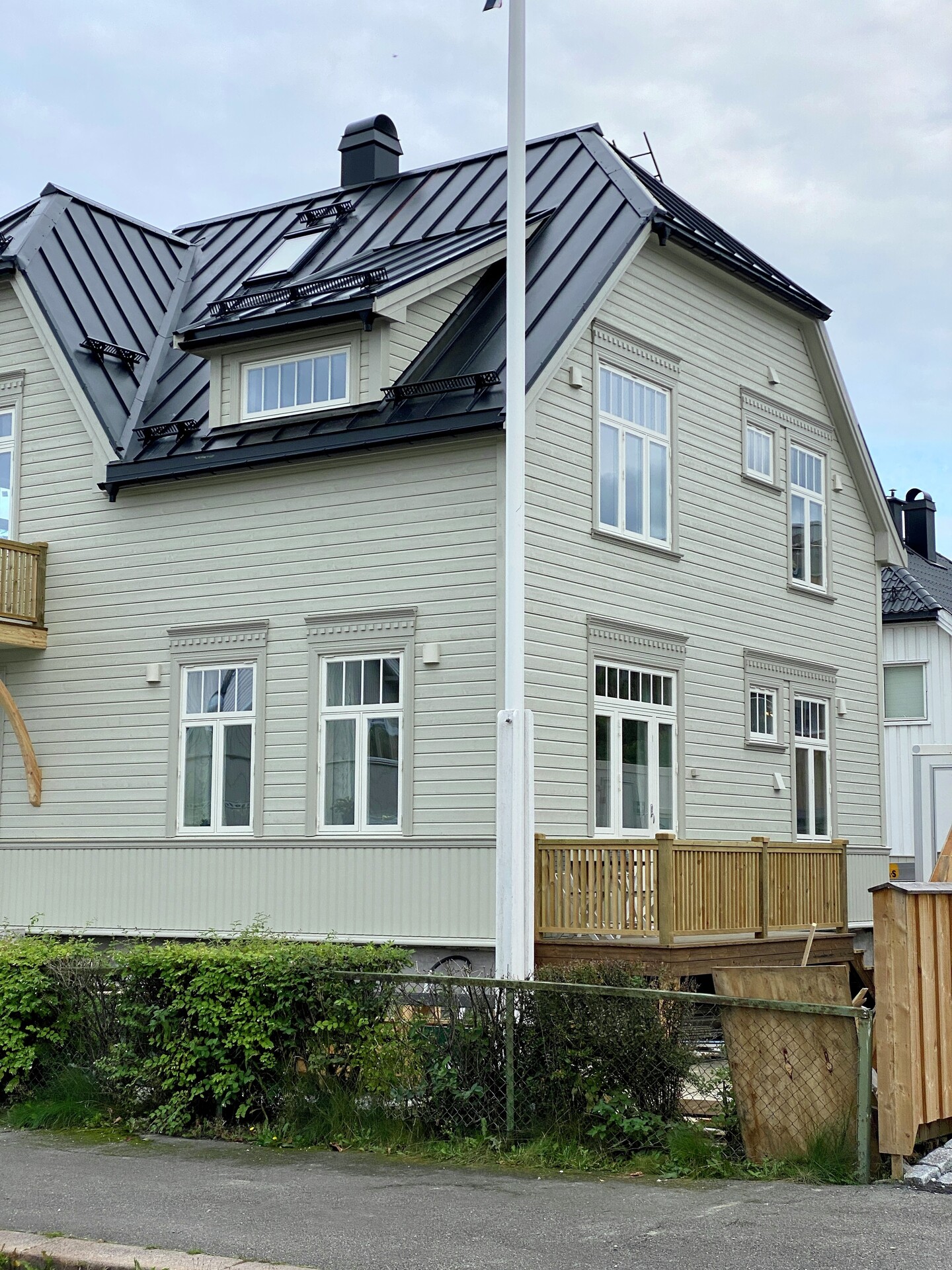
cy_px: 635
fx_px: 1907
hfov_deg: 28.0
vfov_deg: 36.8
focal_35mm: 52
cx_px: 476
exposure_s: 1/436
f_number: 2
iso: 20
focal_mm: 6
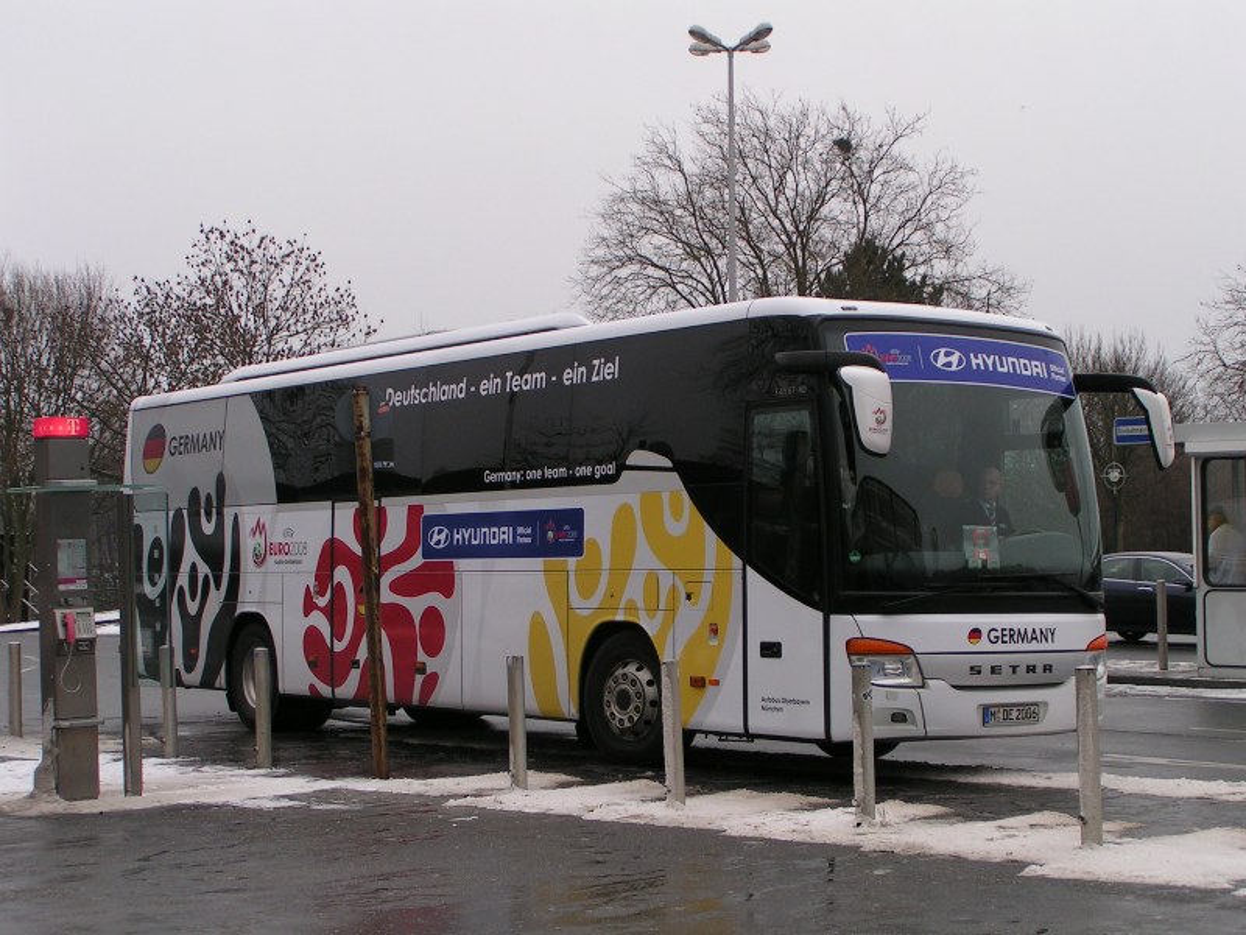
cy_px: 468
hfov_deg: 30.7
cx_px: 623
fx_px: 2268
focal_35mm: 63
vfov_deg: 23.3
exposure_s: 1/100
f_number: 4.5
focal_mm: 9.7
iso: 50
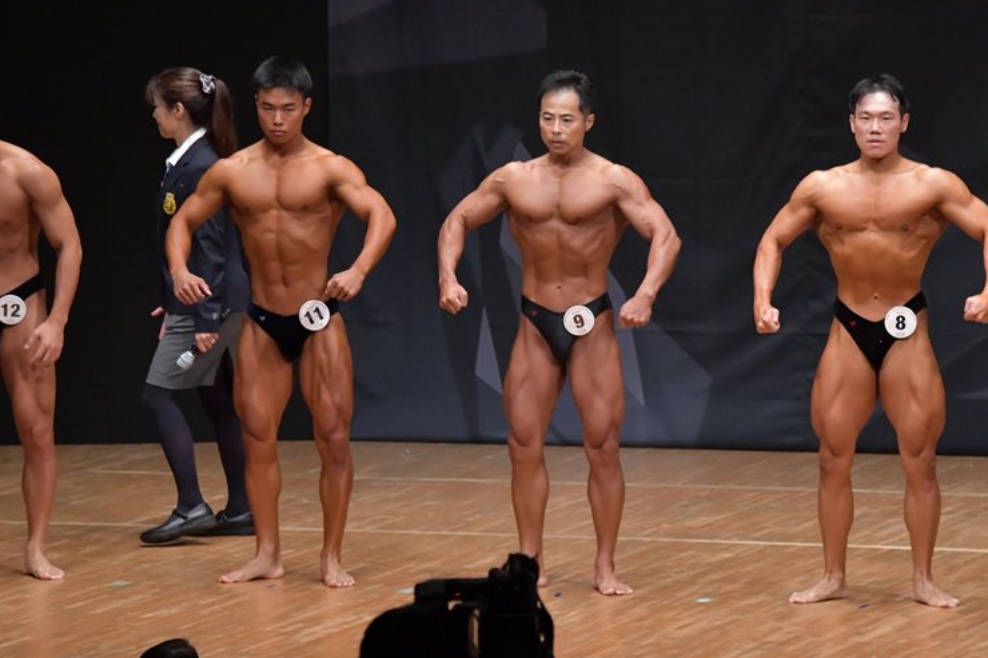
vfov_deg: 5.1
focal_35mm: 267
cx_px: 481
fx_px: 7326
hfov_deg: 7.7
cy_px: 330
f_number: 5.6
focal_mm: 170
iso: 6400
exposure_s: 1/400
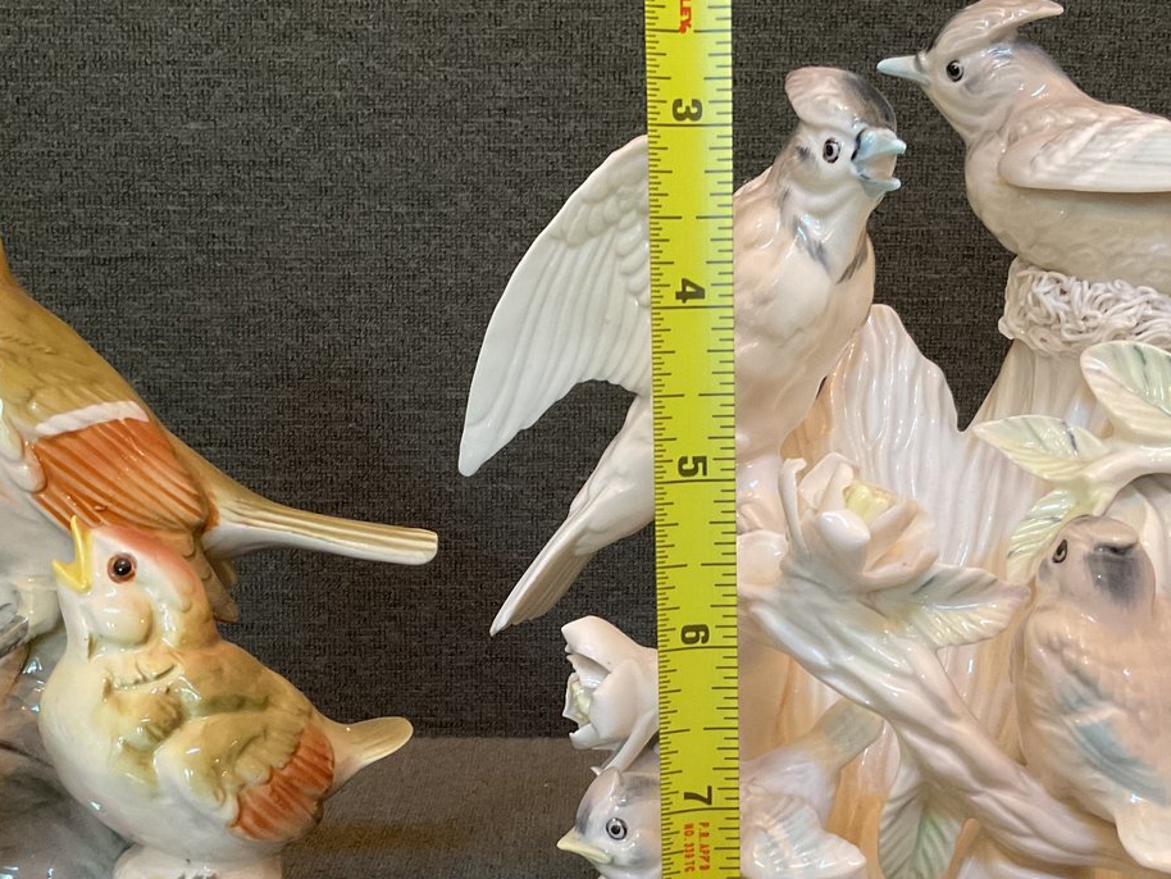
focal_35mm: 48
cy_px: 612
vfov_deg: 30.0
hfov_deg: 39.6
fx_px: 1624
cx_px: 636
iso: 250
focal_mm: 3
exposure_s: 1/60
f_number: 1.8
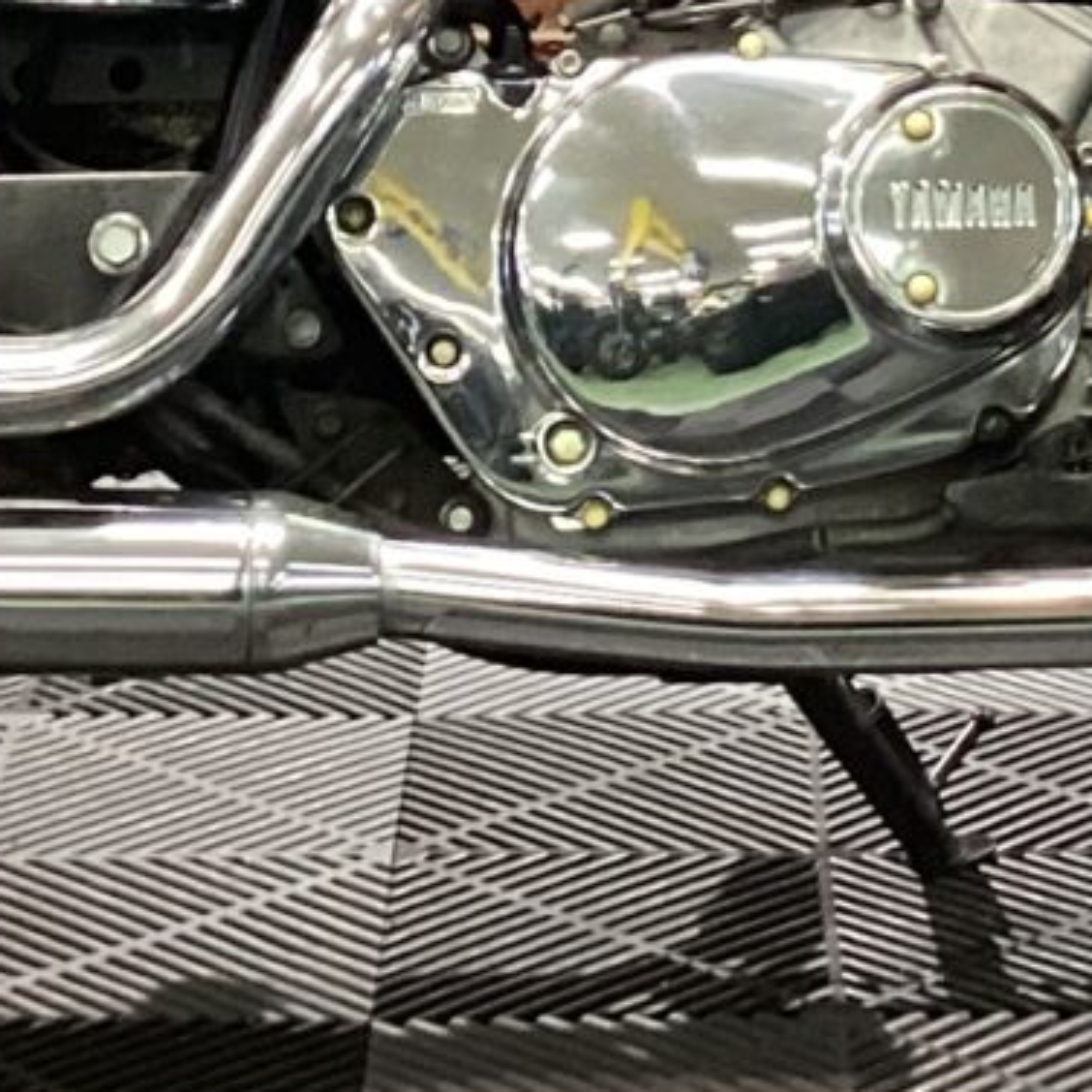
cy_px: -590
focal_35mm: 140
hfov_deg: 12.5
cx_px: 656
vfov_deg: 11.9
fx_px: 4997
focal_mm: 3.3
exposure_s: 1/40
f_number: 2.4
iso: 250
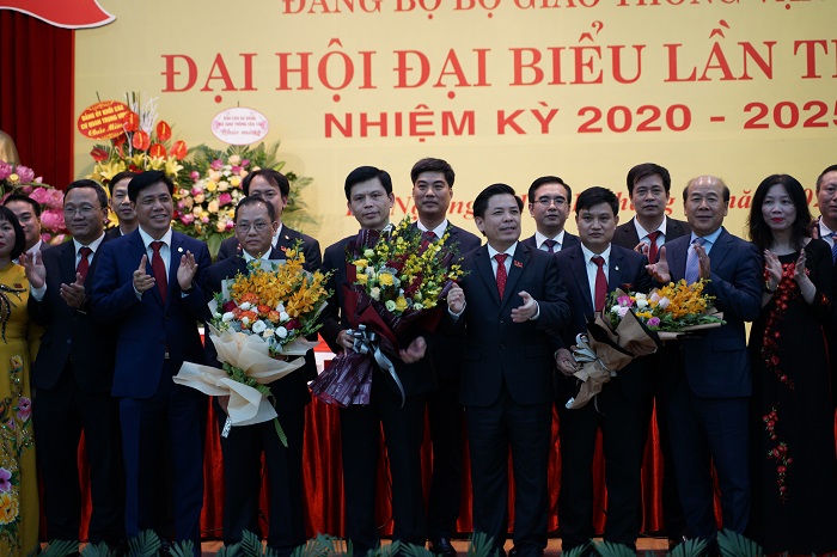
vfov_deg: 18.2
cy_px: 278
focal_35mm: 75
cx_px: 418
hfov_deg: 27.0
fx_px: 1743
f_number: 2.8
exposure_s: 1/60
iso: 640
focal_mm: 75
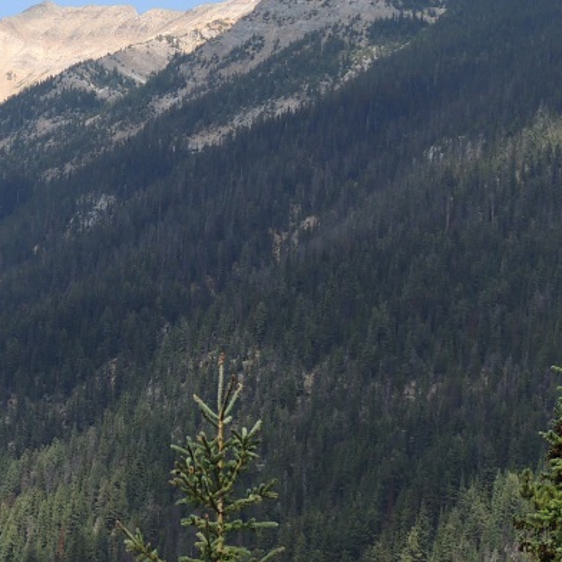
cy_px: 206
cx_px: -43
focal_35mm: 122
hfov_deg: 14.0
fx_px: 2241
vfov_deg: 14.3
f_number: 3.5
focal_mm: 8.3
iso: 100
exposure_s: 1/640
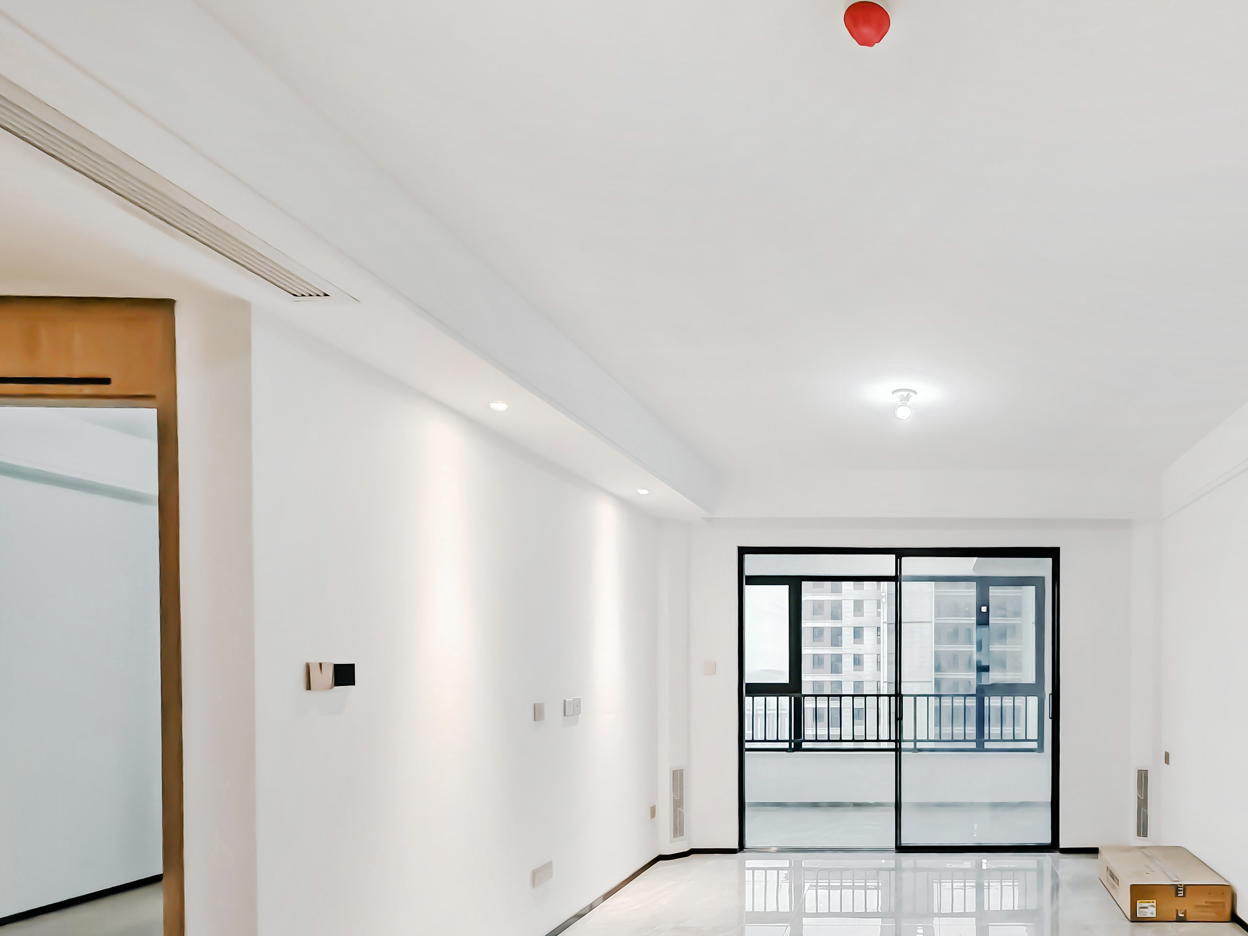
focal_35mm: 21
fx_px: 757
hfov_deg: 73.3
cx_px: 939
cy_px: 671
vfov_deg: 60.8
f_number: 2
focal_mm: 1.82
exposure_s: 1/35
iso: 500
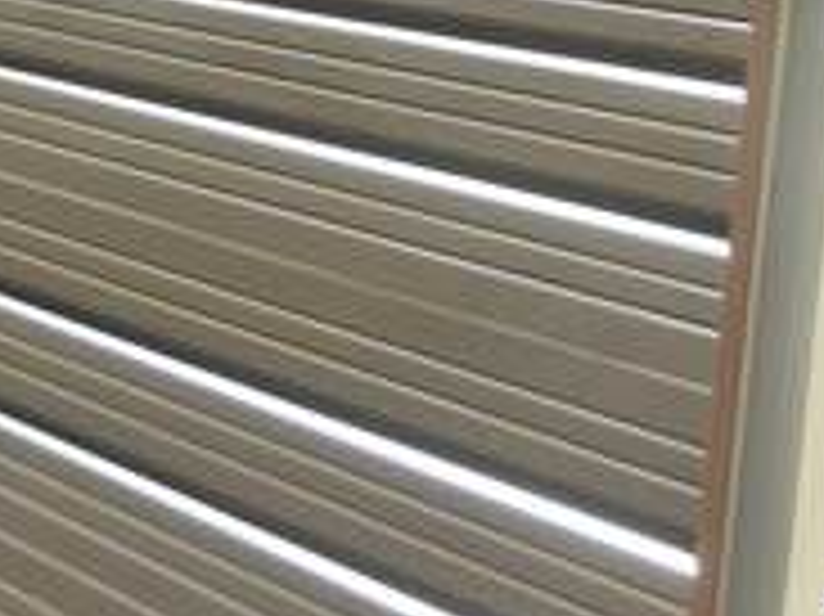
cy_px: -454
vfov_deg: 12.9
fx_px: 2498
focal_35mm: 105
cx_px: 99
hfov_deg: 18.5
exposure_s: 1/536
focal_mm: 5.4
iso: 160
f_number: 3.5
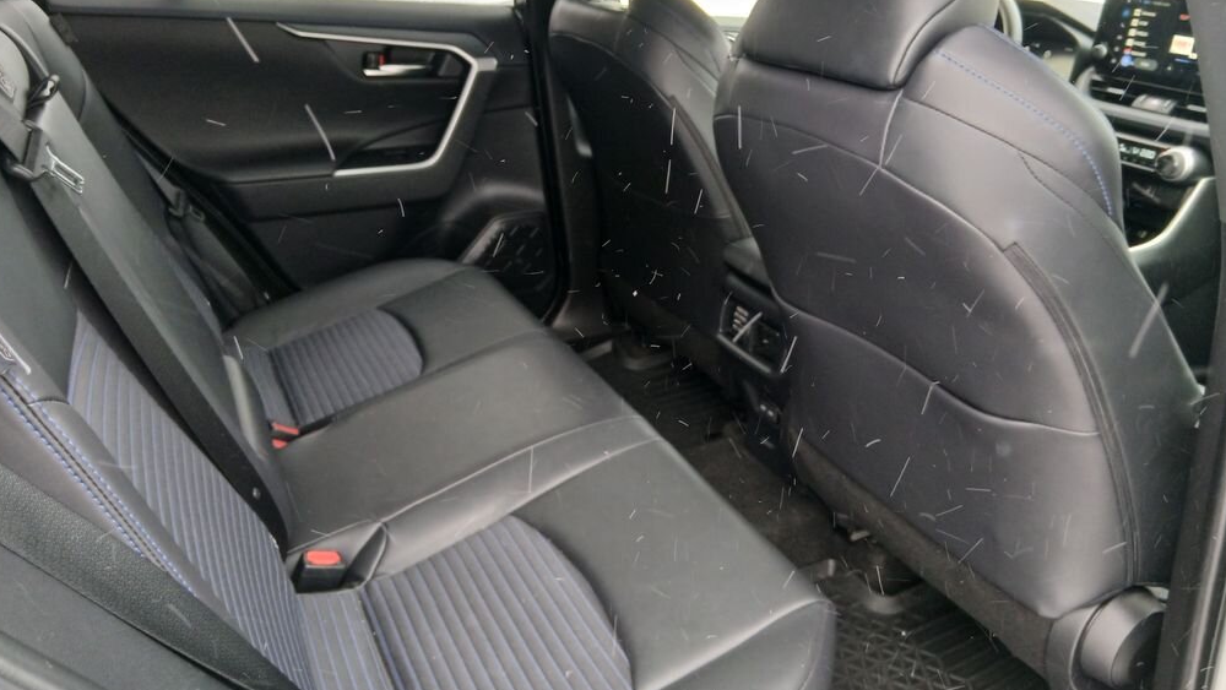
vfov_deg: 40.0
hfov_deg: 66.1
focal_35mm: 29
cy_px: 267
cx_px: 612
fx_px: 943
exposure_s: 1/50
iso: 200
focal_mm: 3.98
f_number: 1.8
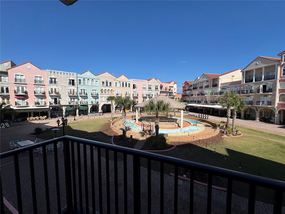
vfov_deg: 85.7
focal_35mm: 14
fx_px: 115
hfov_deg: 102.1
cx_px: 142
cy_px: 107
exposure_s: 1/4132
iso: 50
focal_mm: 2.22
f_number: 2.2
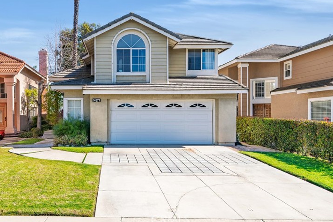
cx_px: 156
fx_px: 213
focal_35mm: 23
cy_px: 67
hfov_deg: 76.0
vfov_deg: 53.5
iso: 100
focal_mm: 16
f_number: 8
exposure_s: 1/1250
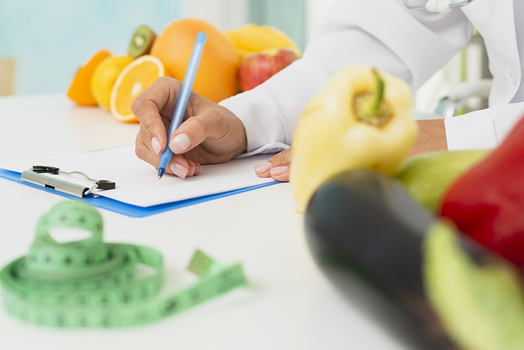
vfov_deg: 27.0
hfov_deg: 39.6
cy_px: 175
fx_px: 728
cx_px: 262
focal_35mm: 50
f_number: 4.5
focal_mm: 50
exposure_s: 1/160
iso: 100
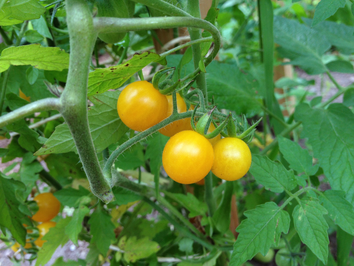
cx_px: 177
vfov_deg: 40.7
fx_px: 358
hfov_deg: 52.6
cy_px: 133
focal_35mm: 35
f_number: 2.4
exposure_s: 1/60
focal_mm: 4.28
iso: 64
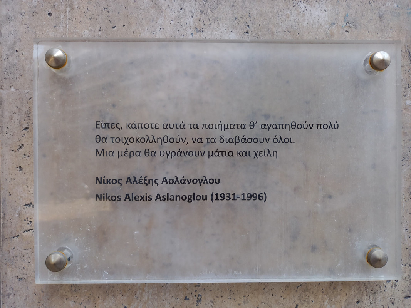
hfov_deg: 69.4
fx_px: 297
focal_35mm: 25
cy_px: 154
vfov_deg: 54.9
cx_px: 206
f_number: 2
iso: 64
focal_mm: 4.6
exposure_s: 1/100
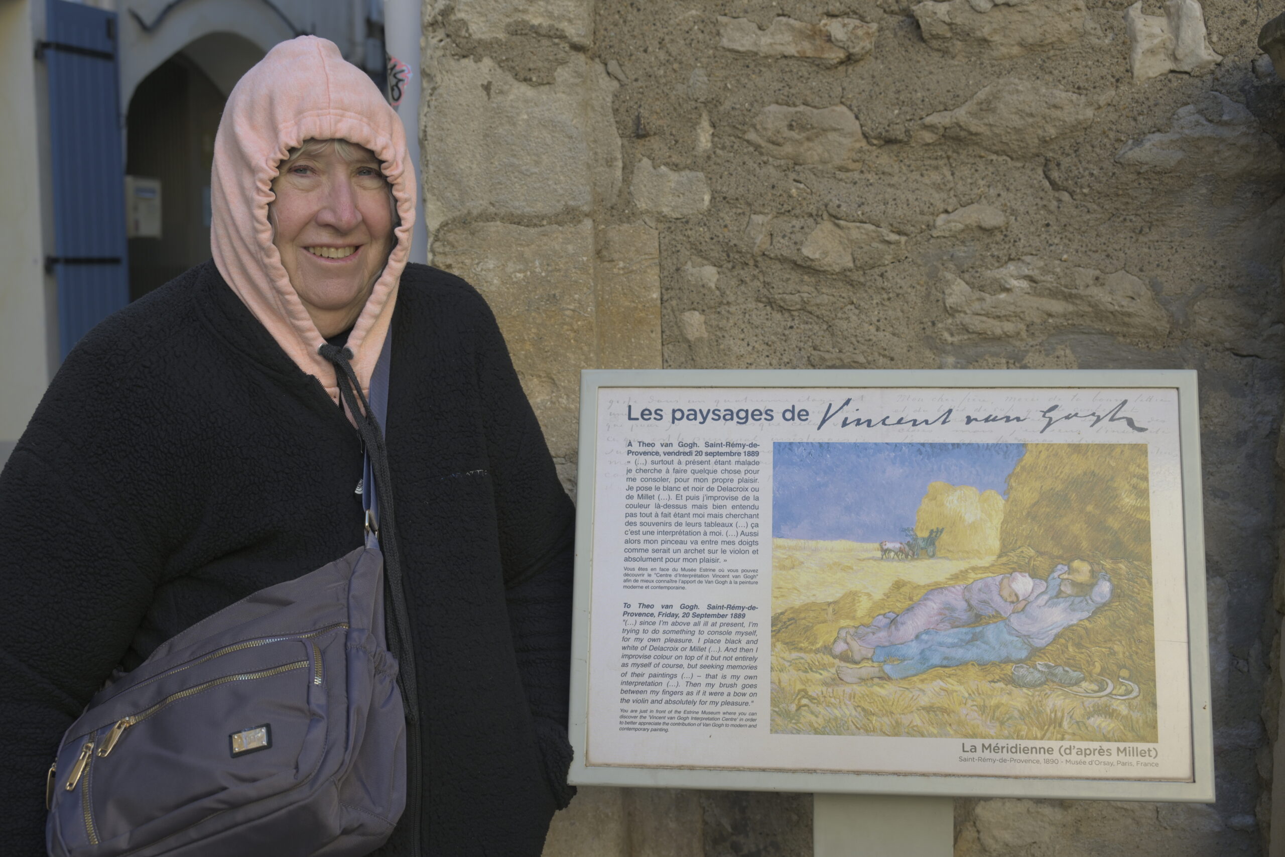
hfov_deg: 43.6
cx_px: 642
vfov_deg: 29.9
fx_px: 1606
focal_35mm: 45
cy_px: 428
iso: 200
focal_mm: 45
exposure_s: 1/80
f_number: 6.3
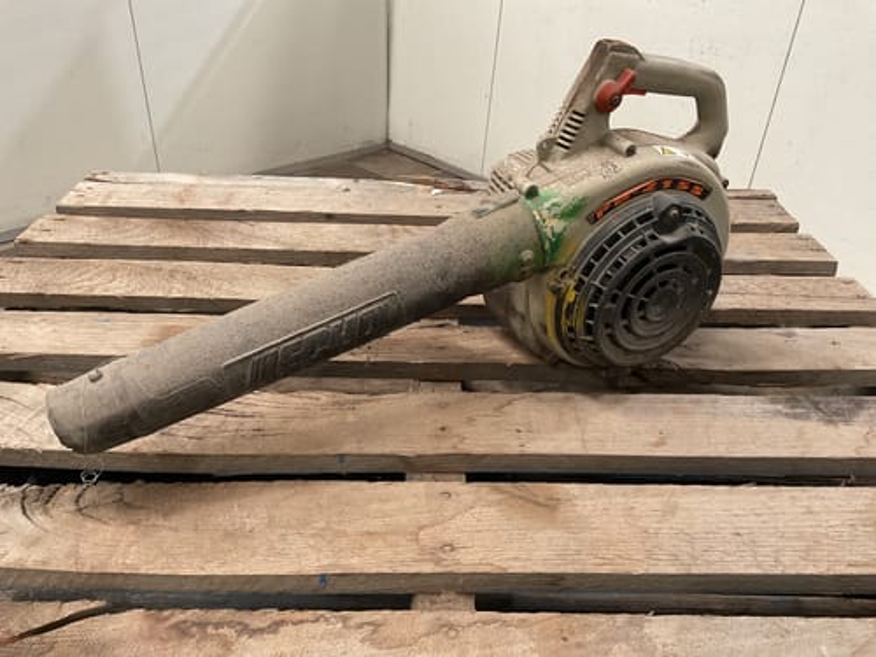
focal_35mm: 29
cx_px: 438
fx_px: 734
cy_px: 328
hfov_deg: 61.7
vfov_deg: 48.2
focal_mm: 3
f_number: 1.8
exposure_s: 1/60
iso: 125
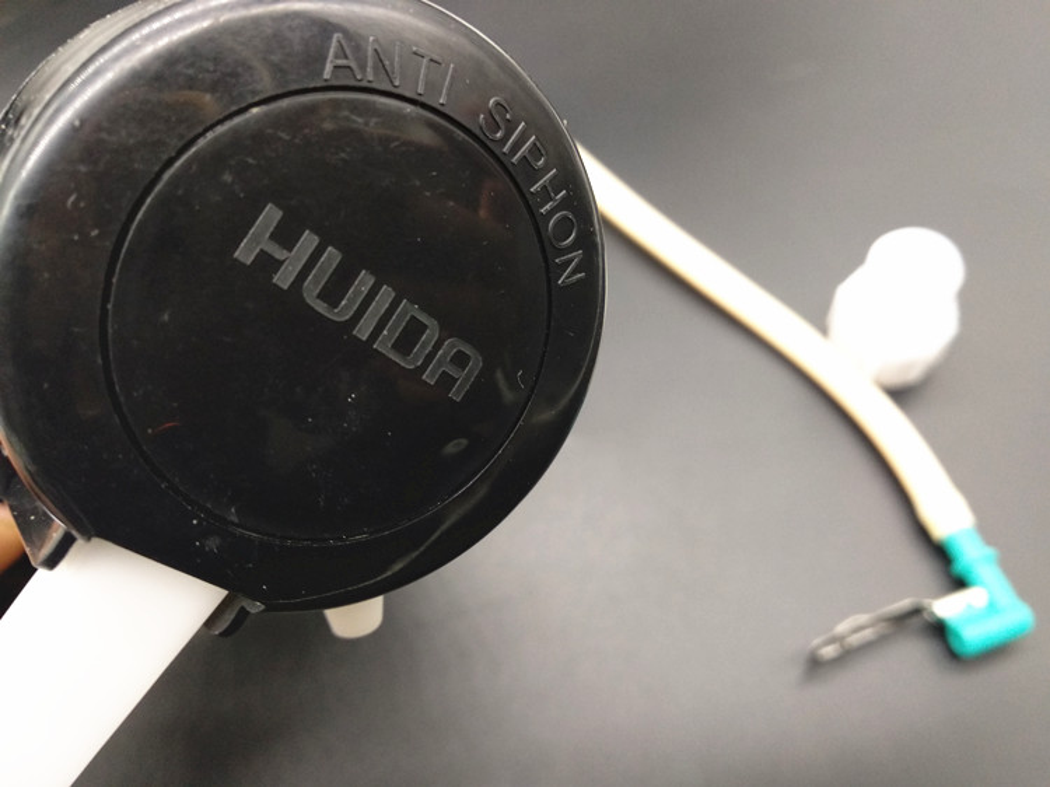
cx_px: 525
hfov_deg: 67.3
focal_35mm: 26
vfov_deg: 53.0
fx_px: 788
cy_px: 394
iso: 320
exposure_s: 1/60
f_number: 2.2
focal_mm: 3.81
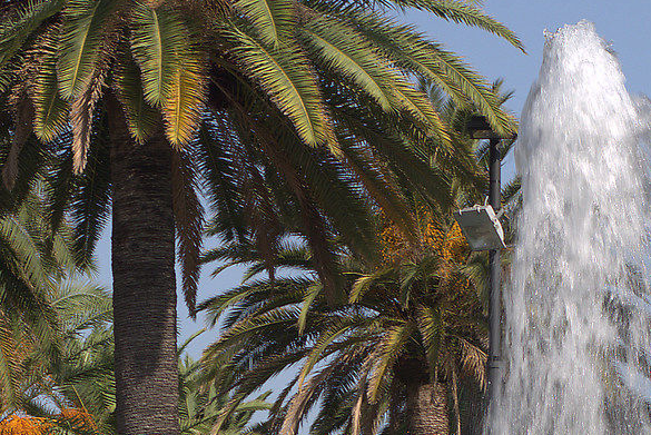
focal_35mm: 205
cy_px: 645
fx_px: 3710
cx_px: 214
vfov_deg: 6.6
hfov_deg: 10.0
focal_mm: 50
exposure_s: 1/60
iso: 100
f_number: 16
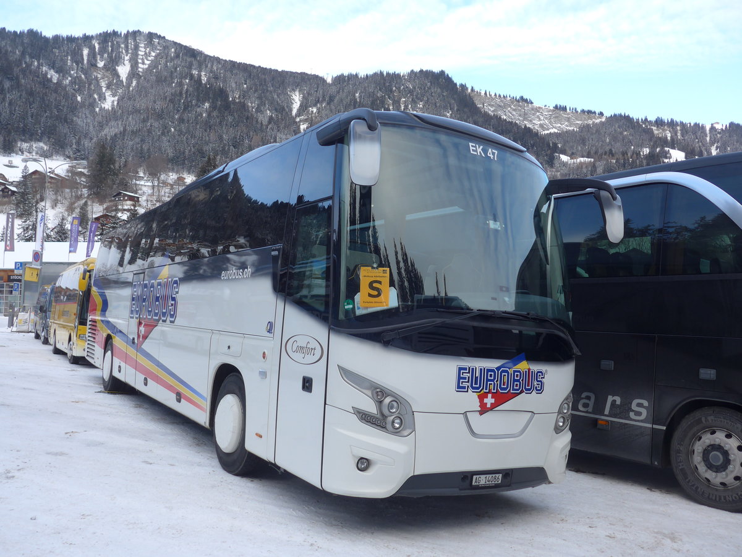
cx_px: 371
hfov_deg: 61.7
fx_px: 622
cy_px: 278
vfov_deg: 48.2
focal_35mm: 29
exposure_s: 1/250
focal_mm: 6
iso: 80
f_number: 2.8
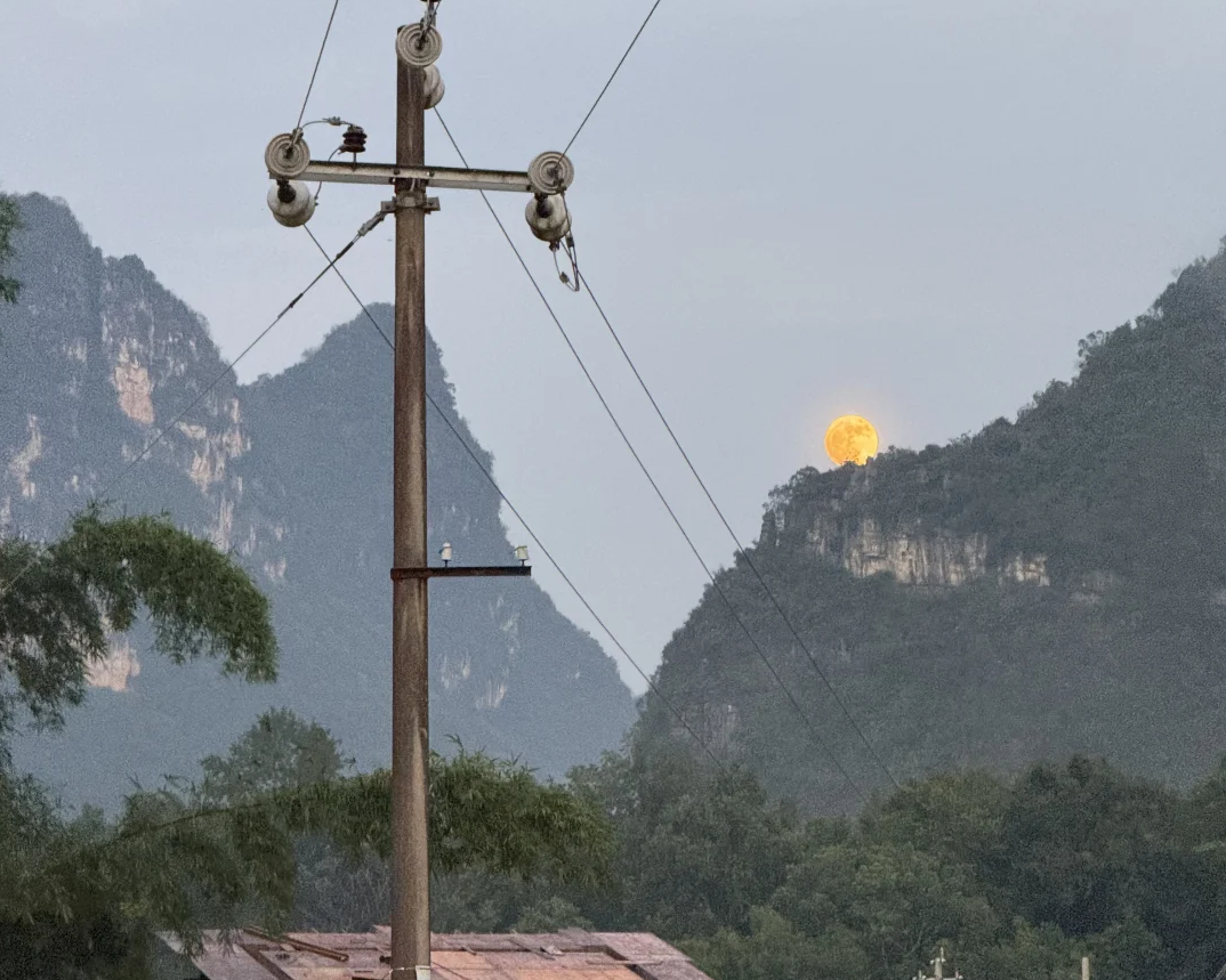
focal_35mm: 157
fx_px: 5696
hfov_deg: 12.3
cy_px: 613
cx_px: 613
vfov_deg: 9.8
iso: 500
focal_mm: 15.66
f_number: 2.8
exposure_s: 1/60
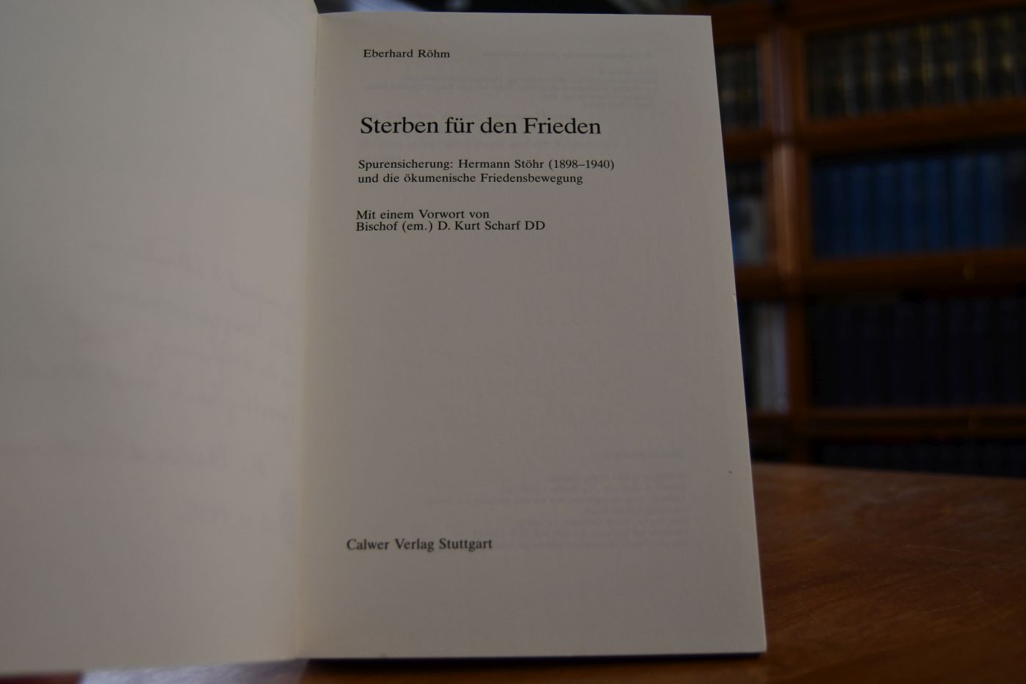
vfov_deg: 36.9
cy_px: 342
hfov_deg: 53.1
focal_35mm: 36
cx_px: 513
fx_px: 1026
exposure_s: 1/250
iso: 640
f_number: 3.8
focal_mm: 24
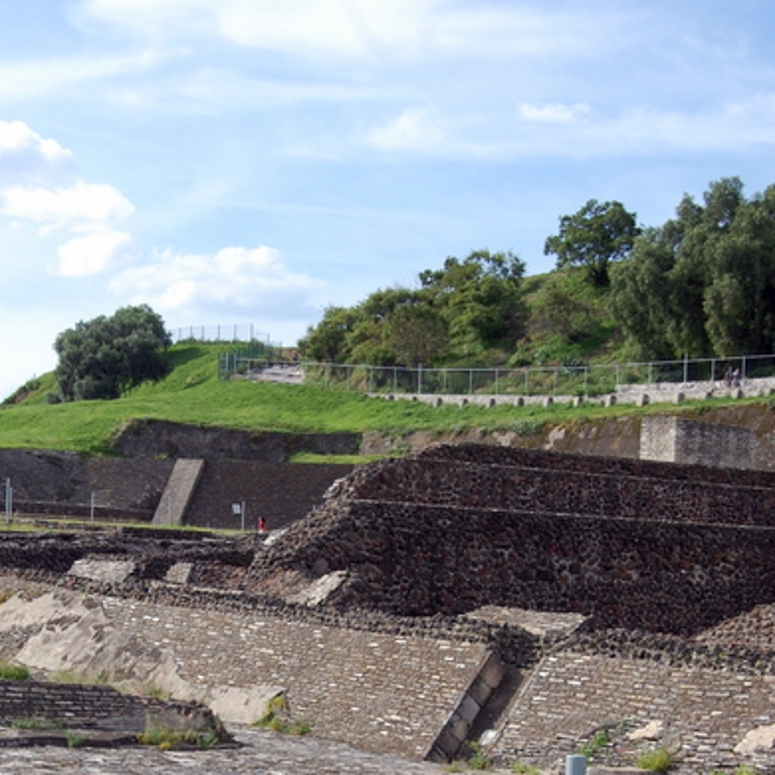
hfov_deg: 21.4
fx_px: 2048
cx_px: 279
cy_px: 628
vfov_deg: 21.1
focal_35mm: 81
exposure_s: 1/320
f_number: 9
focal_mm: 31
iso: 200
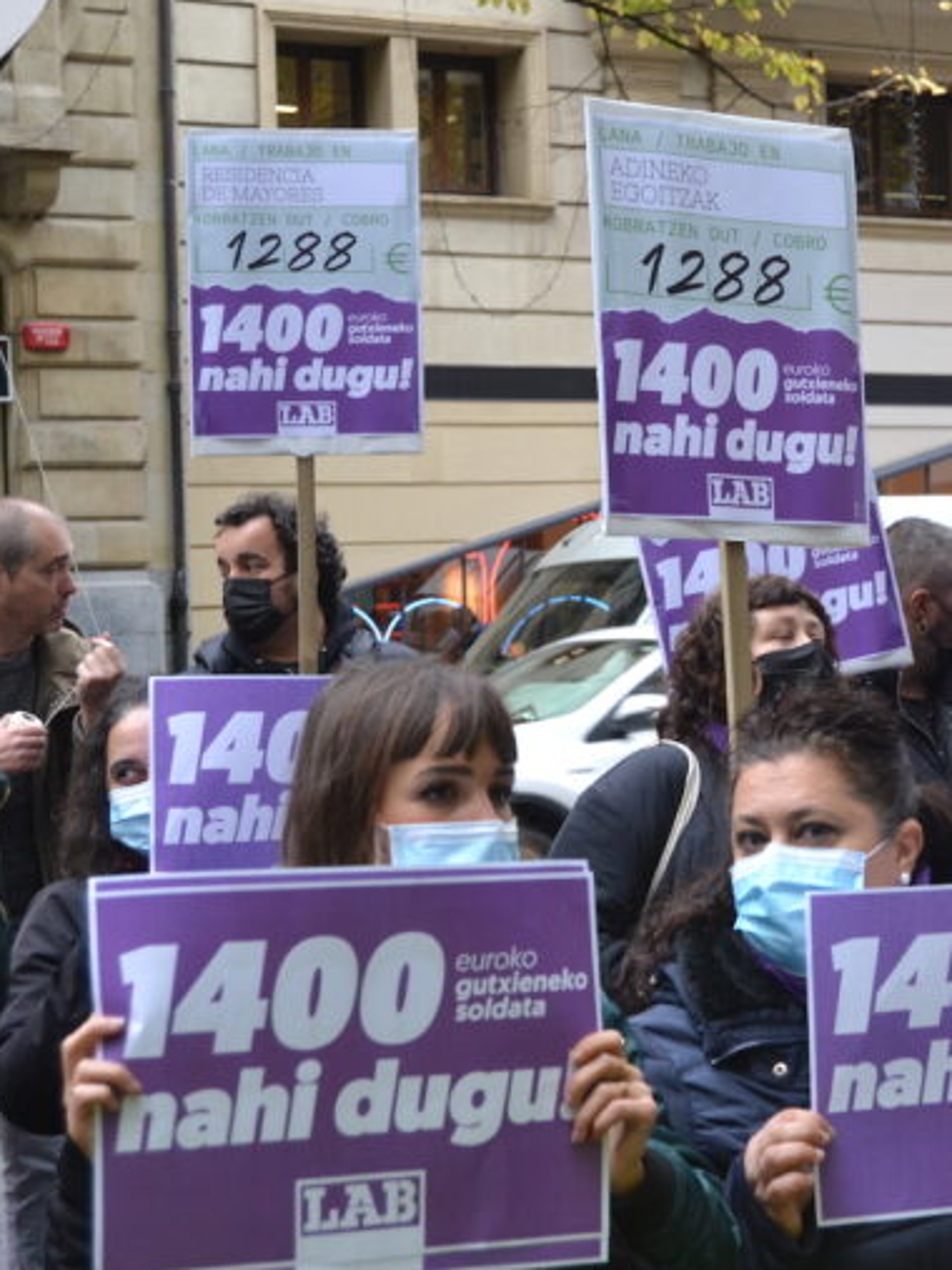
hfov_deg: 17.6
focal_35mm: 83
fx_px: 3045
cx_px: 792
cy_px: 631
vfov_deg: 23.6
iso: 800
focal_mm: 38
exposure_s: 1/125
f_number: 5.6
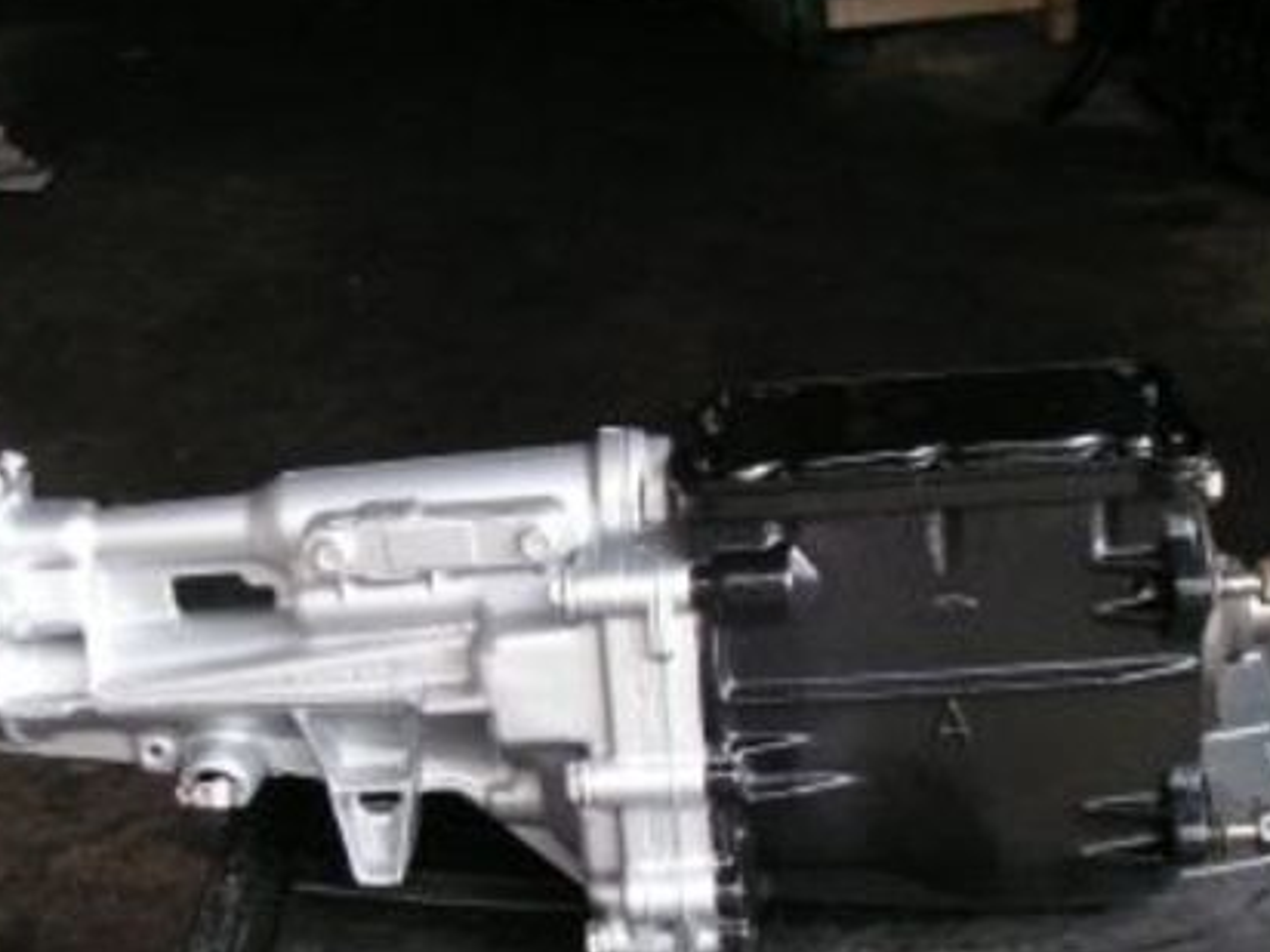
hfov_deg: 32.7
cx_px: 669
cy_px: 669
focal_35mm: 59
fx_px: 2165
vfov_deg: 24.6
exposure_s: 1/45
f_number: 3.3
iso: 125
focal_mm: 6.3
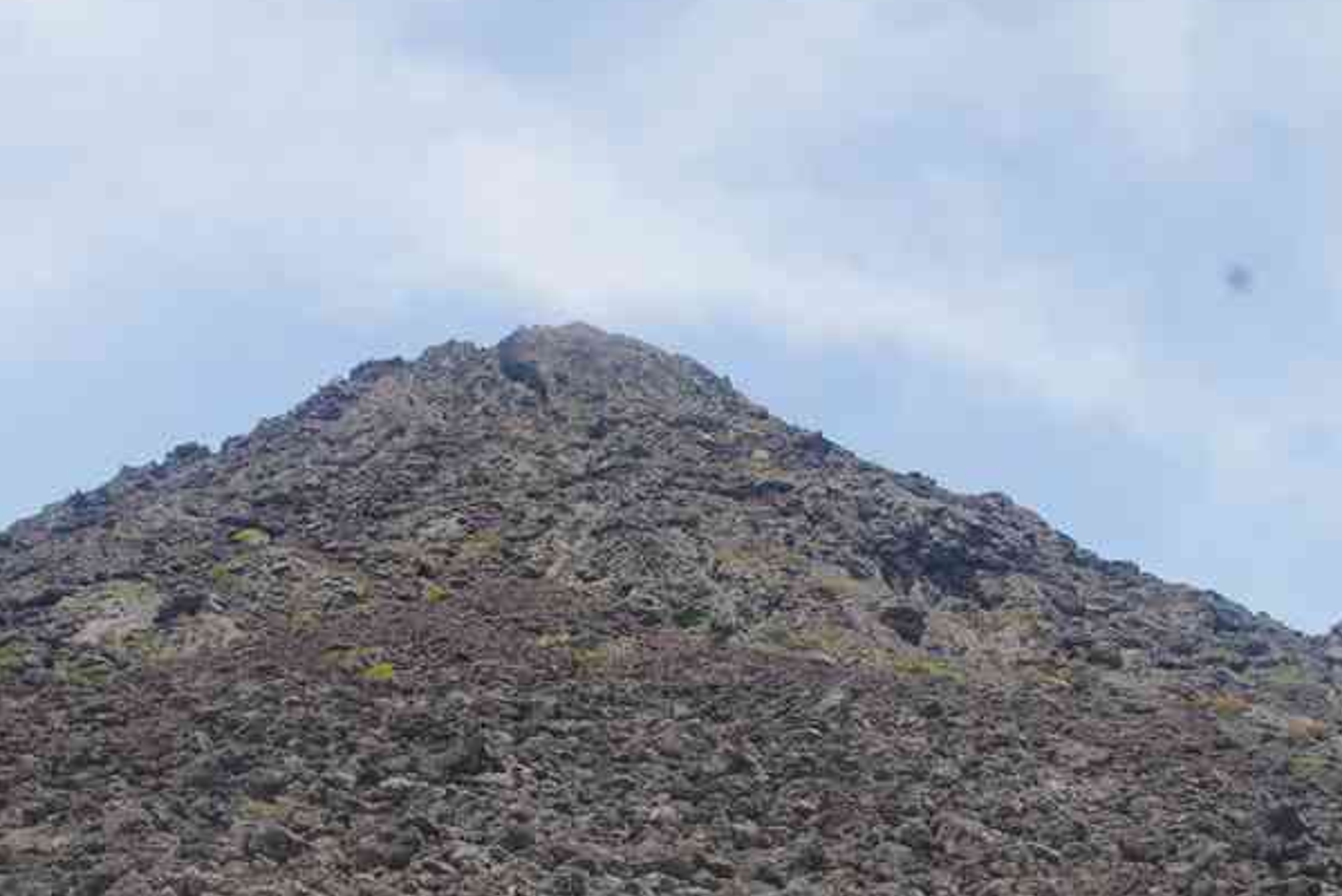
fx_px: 1865
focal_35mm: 50
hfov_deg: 39.6
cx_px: 651
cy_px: 676
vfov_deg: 26.7
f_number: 11
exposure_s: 1/60
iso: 200
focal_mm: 20
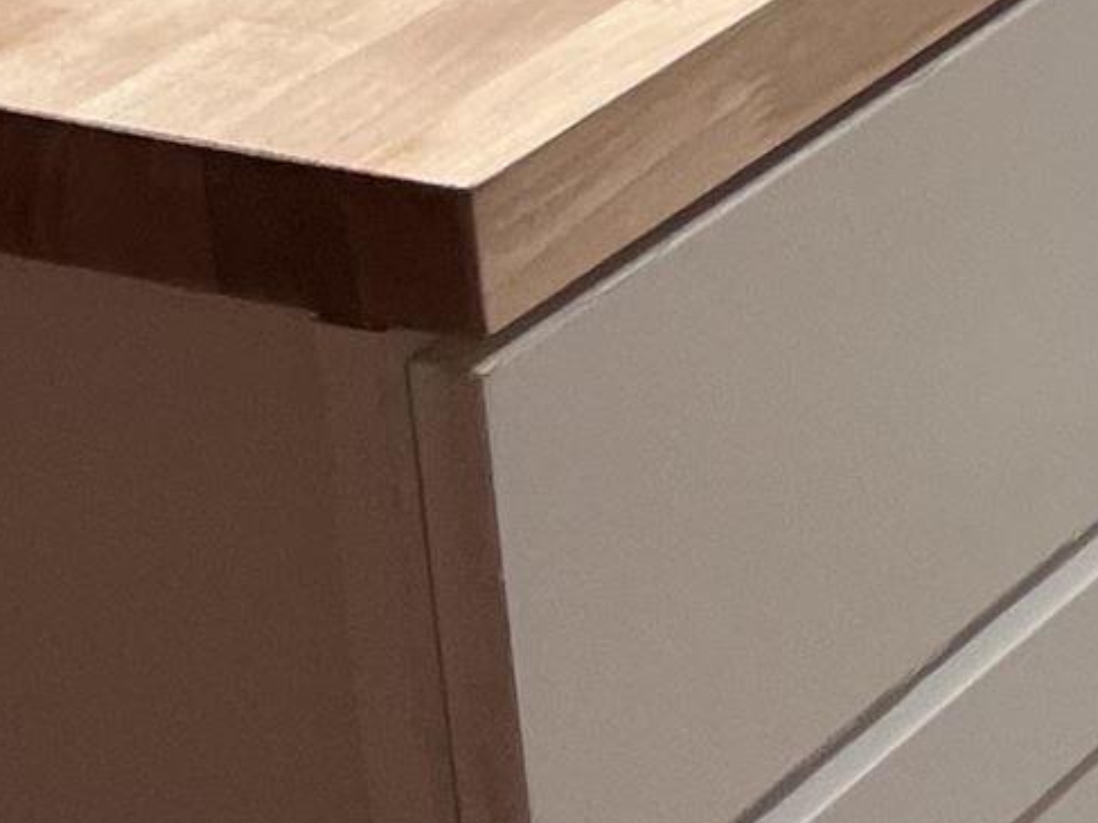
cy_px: -1021
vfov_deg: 8.4
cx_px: 3091
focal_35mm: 164
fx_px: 5201
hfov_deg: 9.8
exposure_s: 1/60
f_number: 1.6
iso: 80
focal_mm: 5.1
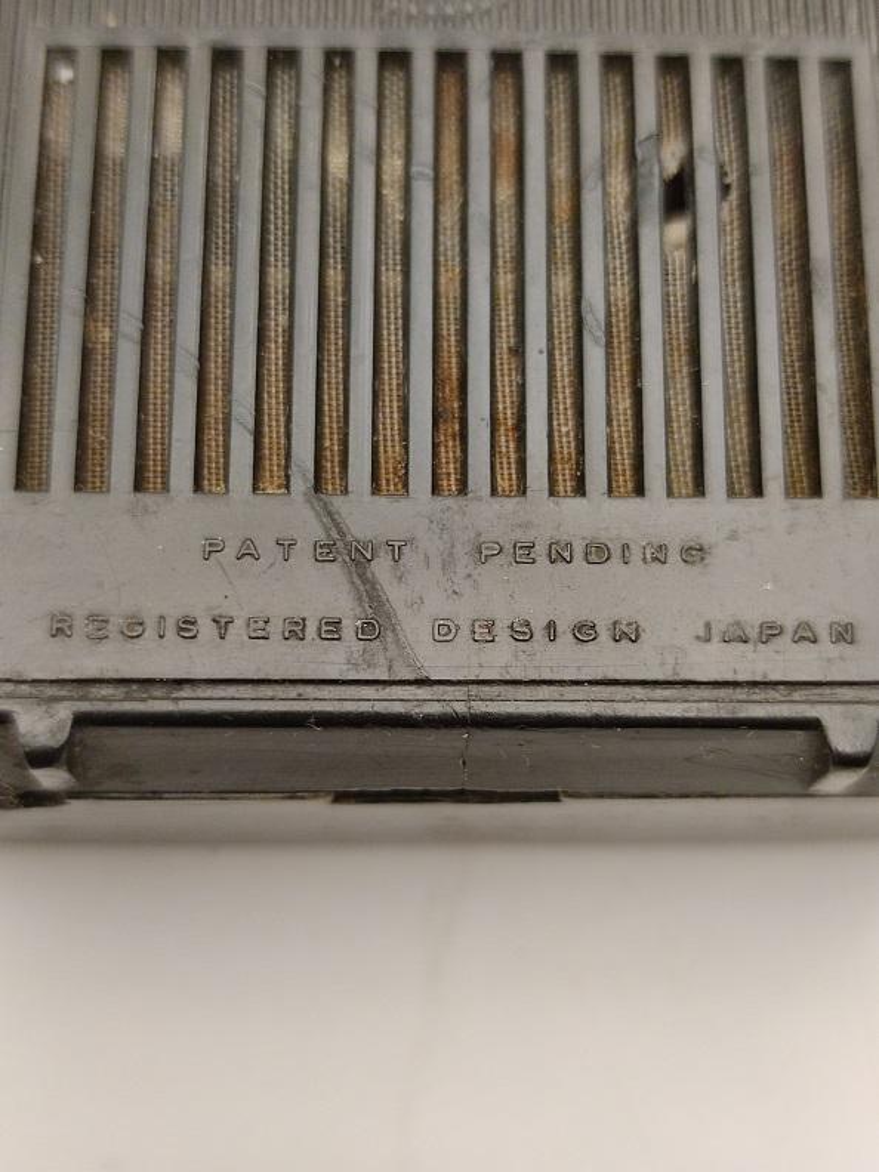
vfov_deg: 39.7
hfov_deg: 30.3
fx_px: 1625
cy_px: 586
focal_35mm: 48
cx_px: 440
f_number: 1.69
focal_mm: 6.72
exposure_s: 1/50
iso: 364
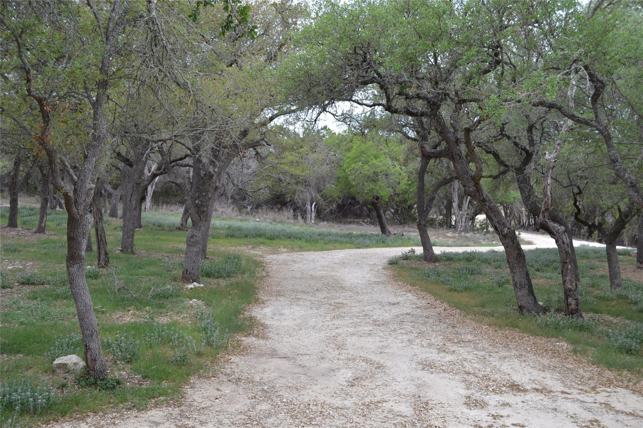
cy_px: 214
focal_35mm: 42
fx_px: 750
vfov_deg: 31.9
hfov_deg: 46.4
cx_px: 322
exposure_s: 1/125
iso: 100
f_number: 5.6
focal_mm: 28
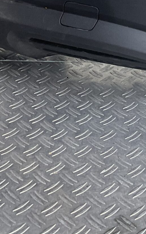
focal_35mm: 95
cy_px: -17
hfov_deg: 13.7
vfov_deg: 20.9
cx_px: 45
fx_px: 604
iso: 40
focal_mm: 3
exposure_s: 1/60
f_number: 1.8
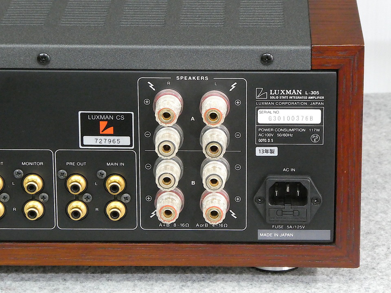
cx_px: 196
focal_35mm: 151
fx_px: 1706
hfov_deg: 13.1
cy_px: 146
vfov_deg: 9.8
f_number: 6.3
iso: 1600
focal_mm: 27.1
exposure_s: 1/20
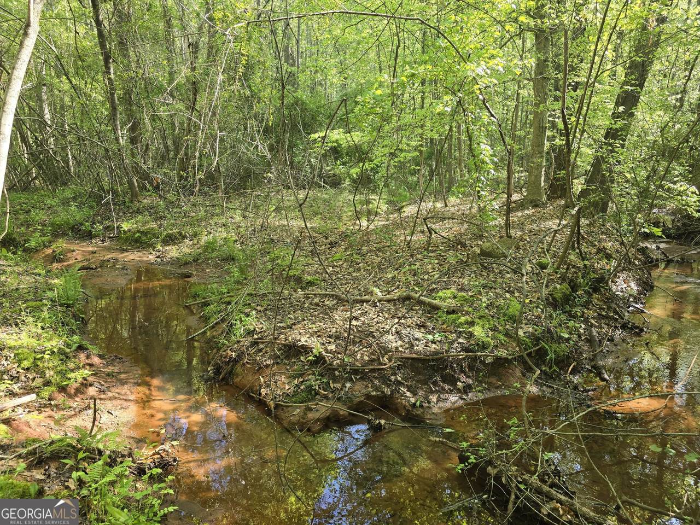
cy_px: 262
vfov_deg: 58.9
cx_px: 350
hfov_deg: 73.9
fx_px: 465
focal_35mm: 23
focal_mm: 6.3
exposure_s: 1/180
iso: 80
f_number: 1.7
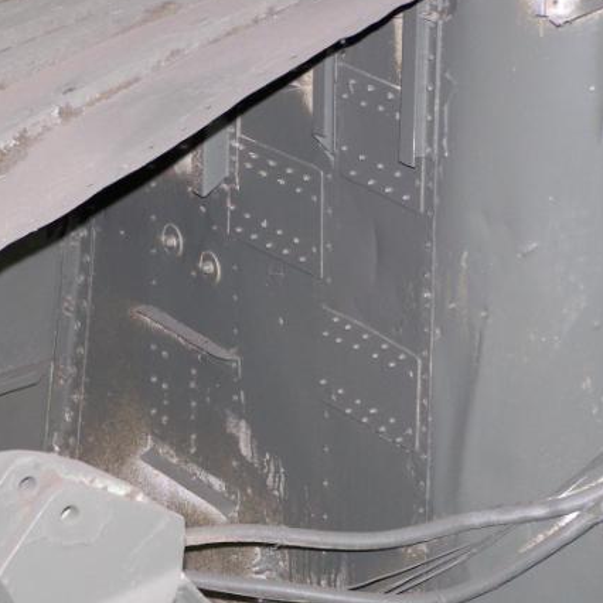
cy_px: 321
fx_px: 3350
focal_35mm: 170
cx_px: 266
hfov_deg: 10.3
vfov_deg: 10.3
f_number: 3.2
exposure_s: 1/100
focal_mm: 21.2
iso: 160
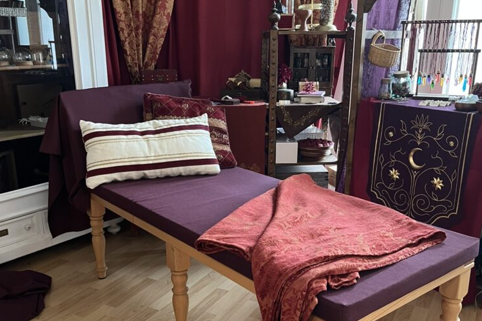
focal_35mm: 37
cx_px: 244
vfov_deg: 35.8
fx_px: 495
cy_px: 192
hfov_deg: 51.9
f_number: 1.6
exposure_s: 1/40
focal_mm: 5.1
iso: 500
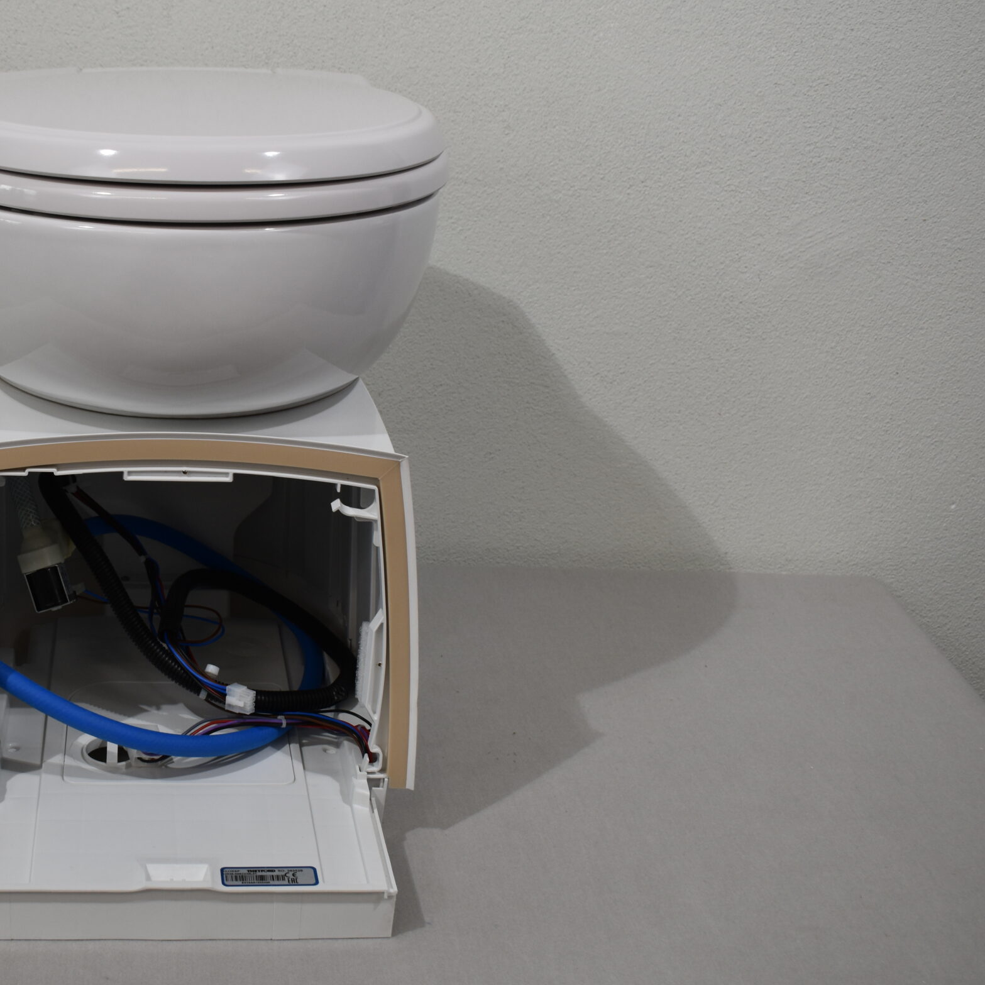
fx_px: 1610
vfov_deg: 34.0
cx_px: 201
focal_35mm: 50
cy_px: 501
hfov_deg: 33.1
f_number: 5.6
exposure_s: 1/125
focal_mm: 24
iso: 280
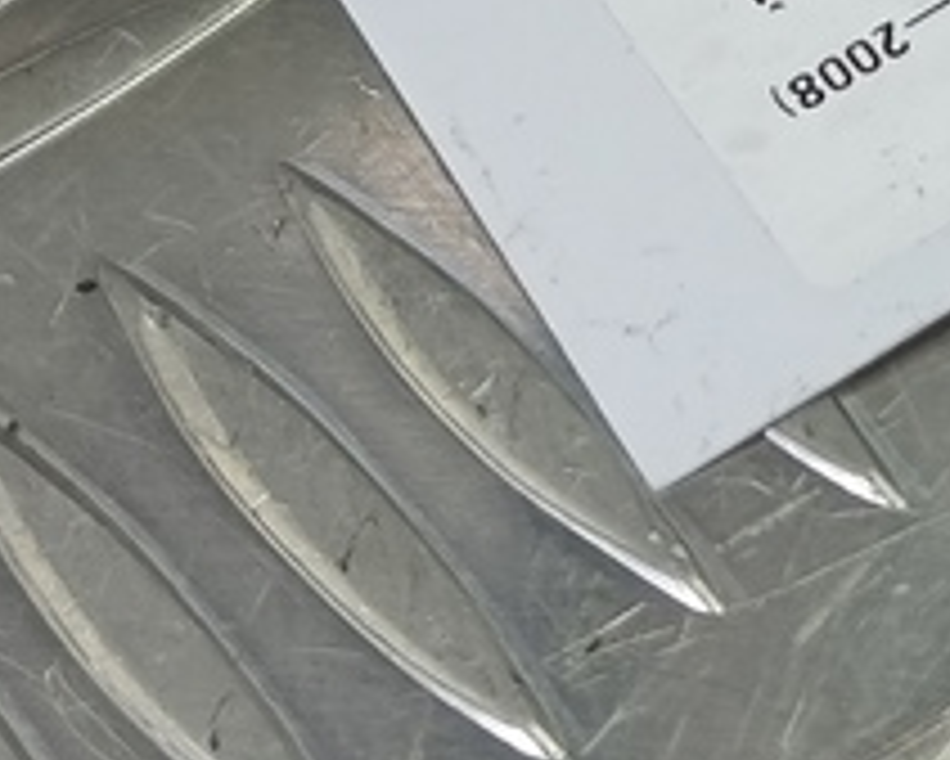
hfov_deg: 16.3
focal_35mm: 109
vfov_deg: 12.6
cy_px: -688
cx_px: 1355
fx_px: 3066
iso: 90
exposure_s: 1/50
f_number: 1.6
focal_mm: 4.11
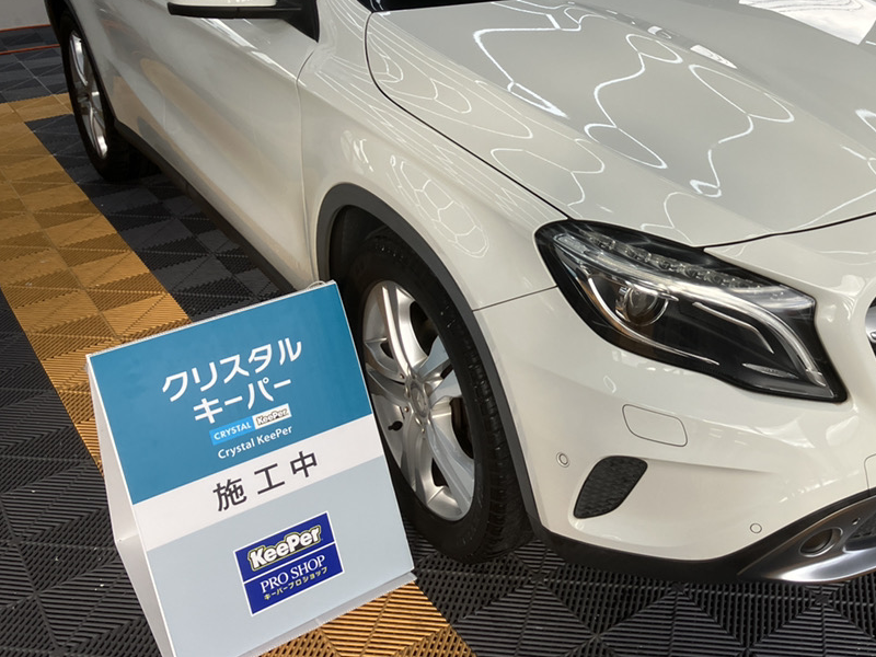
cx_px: 647
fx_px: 1063
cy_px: 197
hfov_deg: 43.5
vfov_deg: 33.9
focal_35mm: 42
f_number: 1.8
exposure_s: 1/419
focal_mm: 3.99
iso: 32
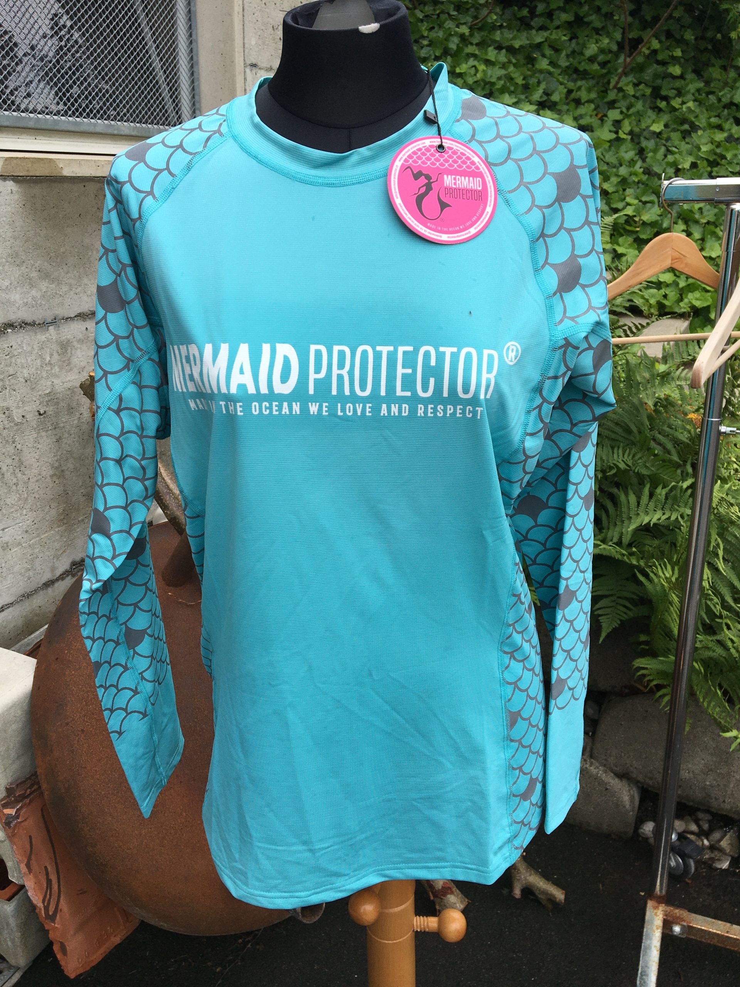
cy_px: 494
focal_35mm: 29
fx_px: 827
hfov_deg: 48.2
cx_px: 370
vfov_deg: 61.7
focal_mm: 4.15
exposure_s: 1/818
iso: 25
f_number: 2.2
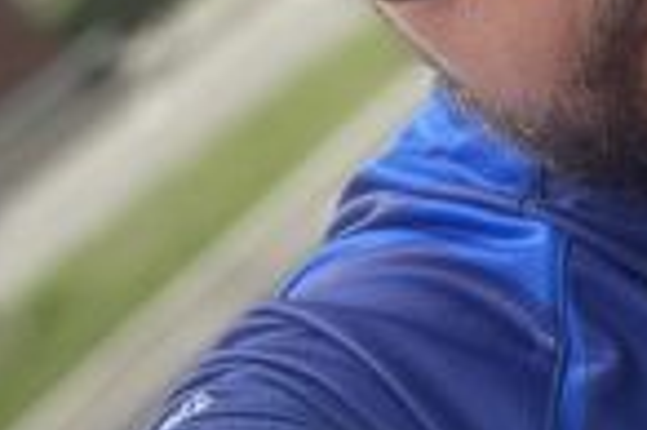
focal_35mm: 94
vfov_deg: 14.2
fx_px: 1687
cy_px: -31
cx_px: 820
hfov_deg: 20.1
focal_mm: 2.71
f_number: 2.2
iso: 25
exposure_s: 1/121
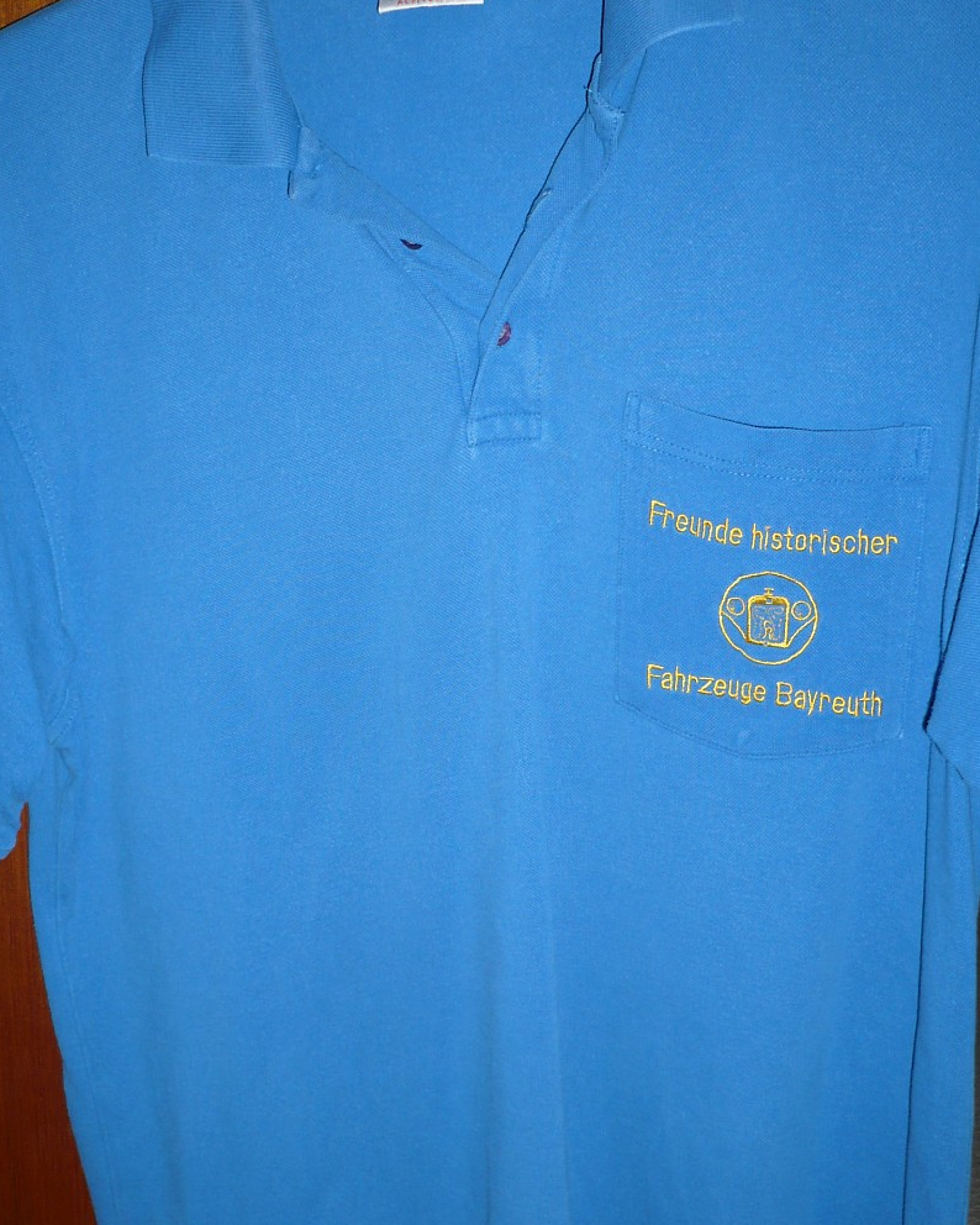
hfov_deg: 32.1
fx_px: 1703
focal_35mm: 47
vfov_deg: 39.5
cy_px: 675
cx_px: 481
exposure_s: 1/30
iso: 100
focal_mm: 5.8
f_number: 2.8
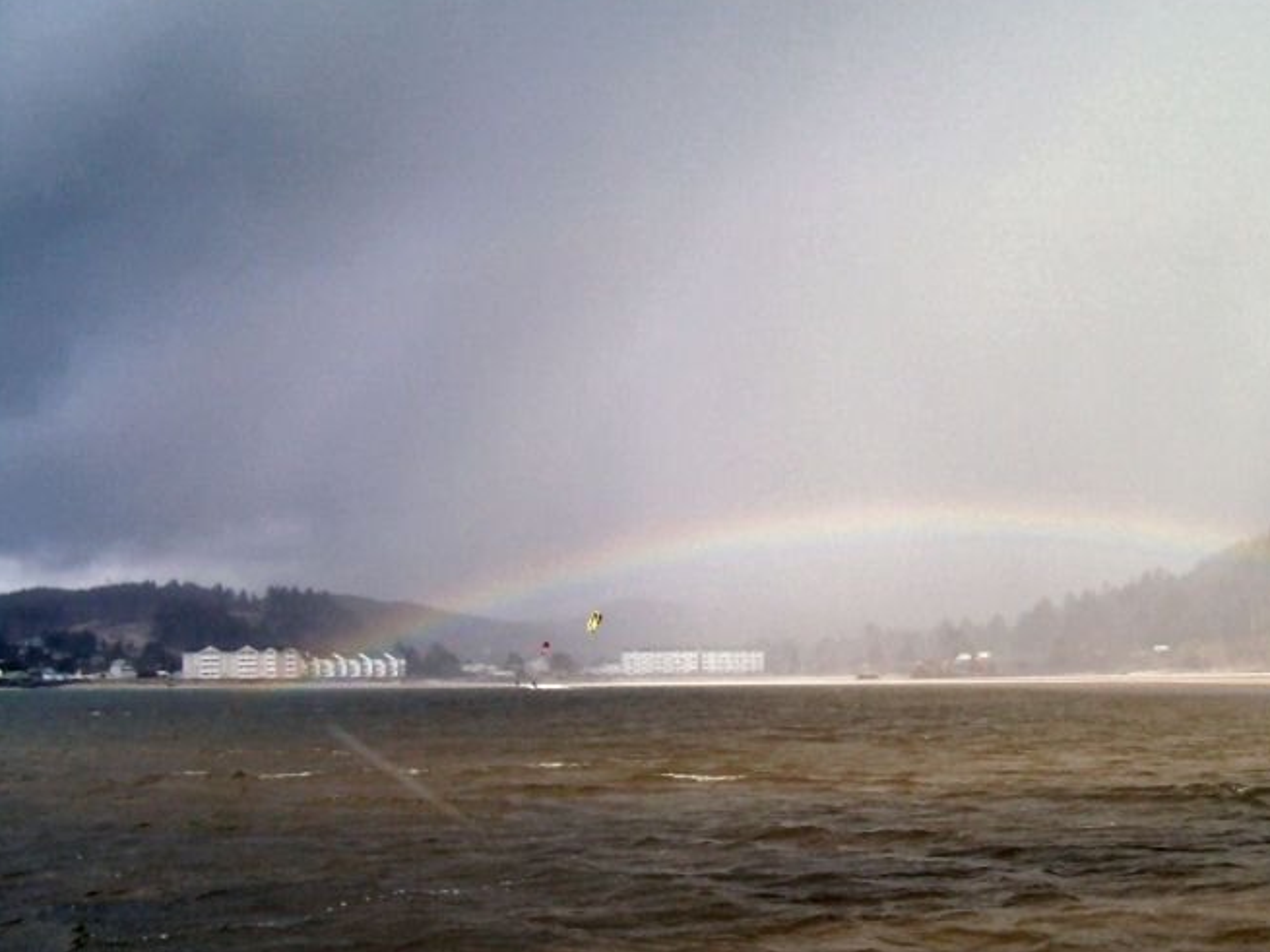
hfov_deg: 42.7
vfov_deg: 32.8
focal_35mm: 44
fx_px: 1614
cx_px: 770
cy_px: 556
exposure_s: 1/452
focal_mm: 6
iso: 80
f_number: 4.8
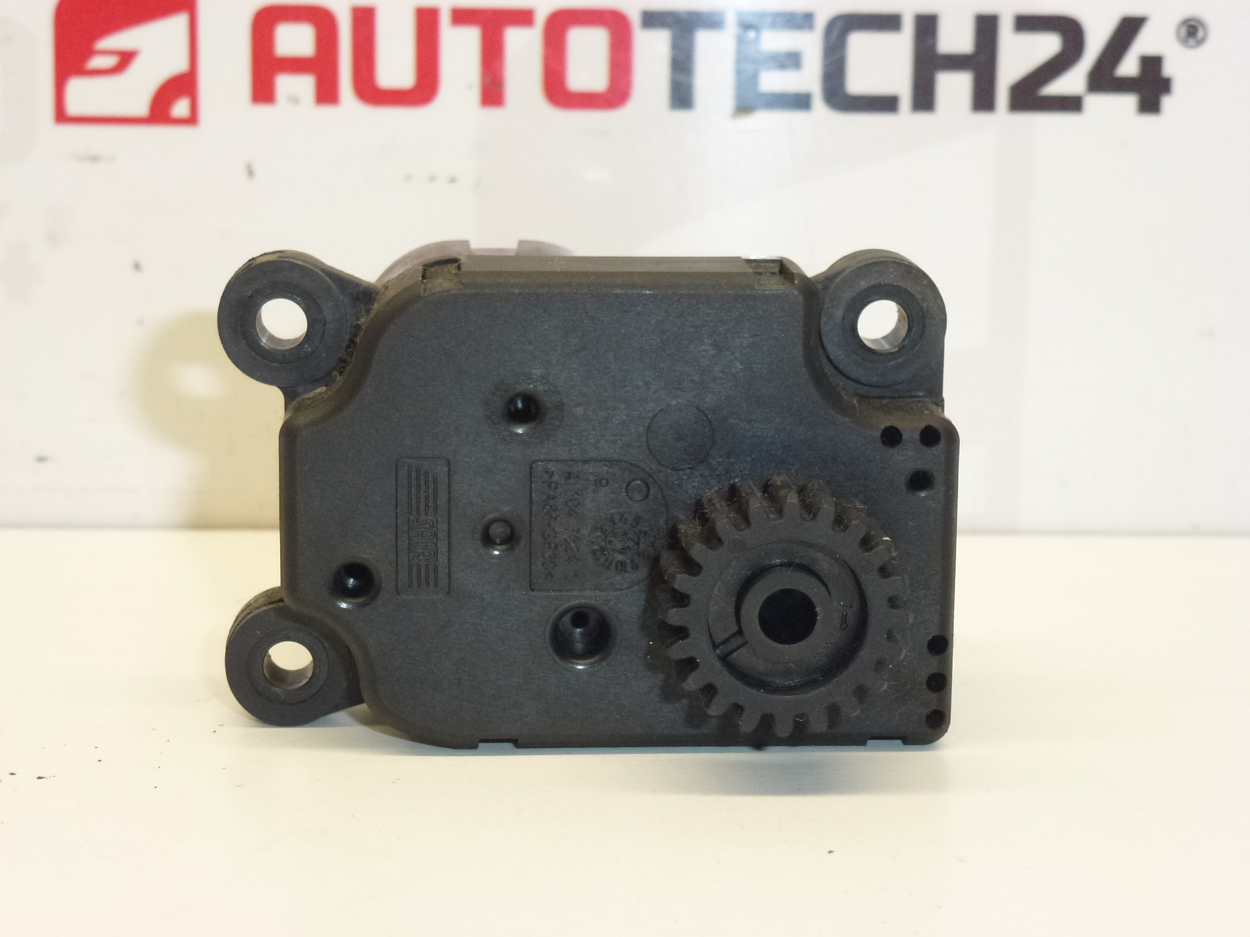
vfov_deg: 20.7
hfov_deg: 27.4
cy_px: 468
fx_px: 2564
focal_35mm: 71
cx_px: 625
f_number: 4.7
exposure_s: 1/100
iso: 400
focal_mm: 12.7
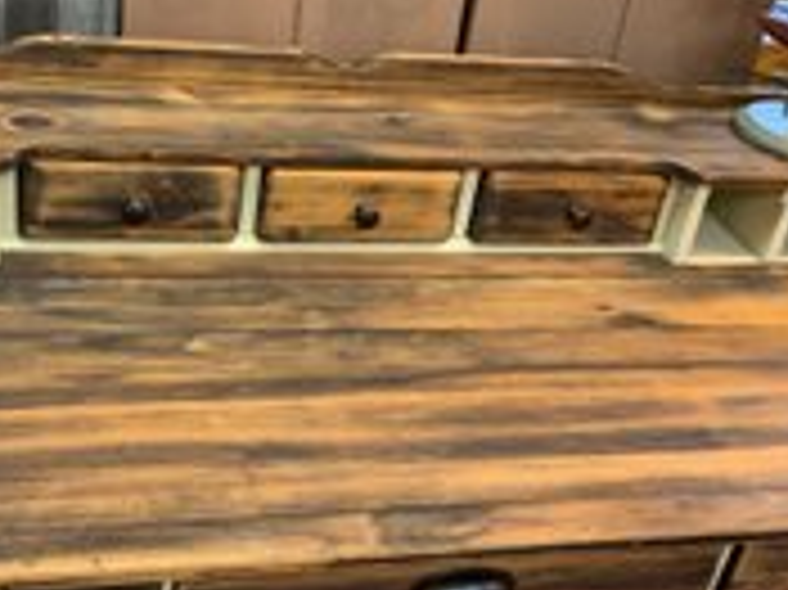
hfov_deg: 37.4
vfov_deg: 28.5
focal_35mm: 51
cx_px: 317
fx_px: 1160
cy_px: 250
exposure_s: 1/60
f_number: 1.8
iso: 125
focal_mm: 4.25
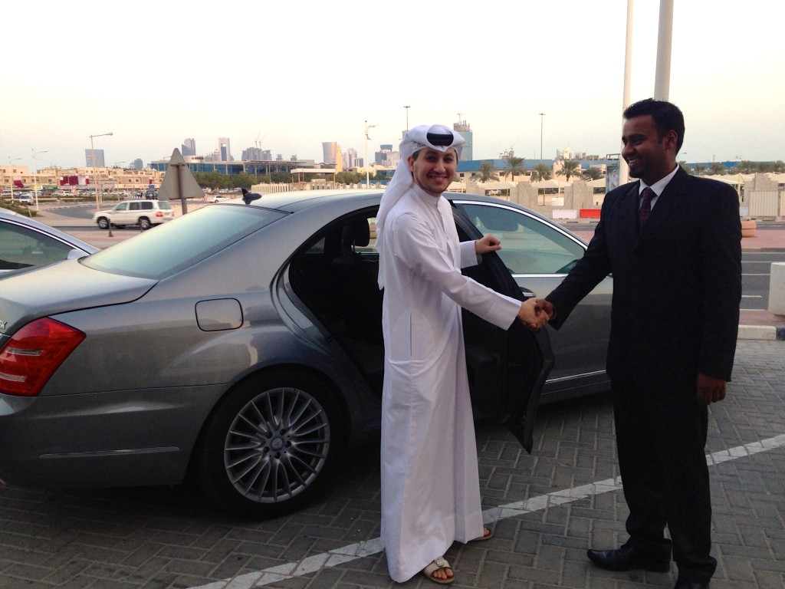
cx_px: 392
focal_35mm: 33
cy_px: 294
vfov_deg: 42.9
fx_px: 748
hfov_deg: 55.4
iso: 80
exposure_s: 1/120
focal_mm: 4.12
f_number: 2.4
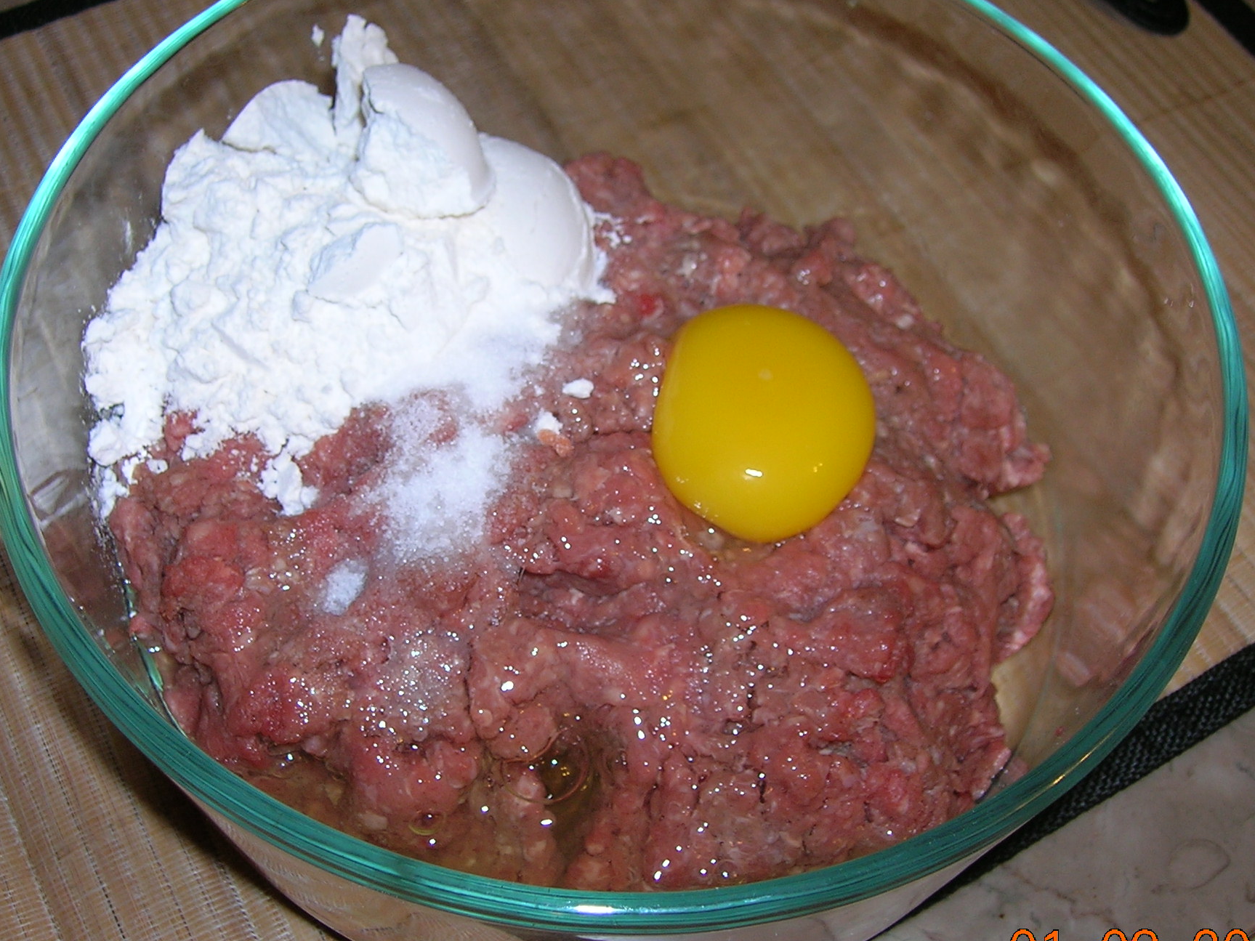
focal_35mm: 45
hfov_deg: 42.1
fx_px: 1631
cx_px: 598
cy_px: 459
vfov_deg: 32.2
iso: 50
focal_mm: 5.7
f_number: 2.9
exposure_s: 1/60.1
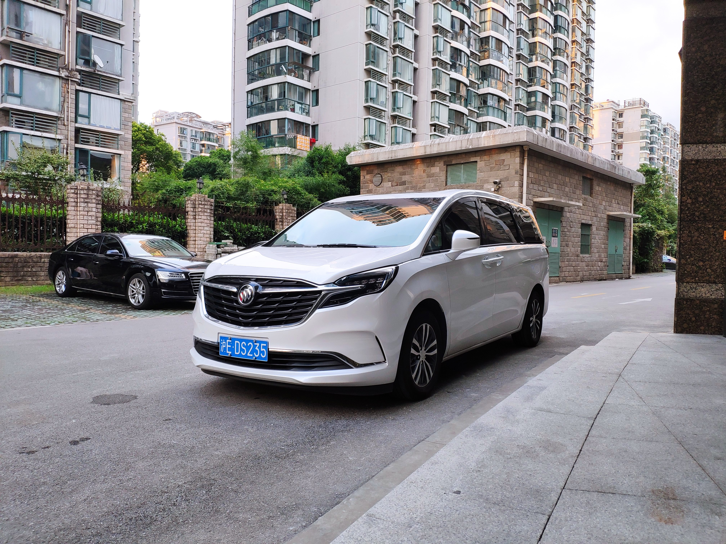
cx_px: 363
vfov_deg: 63.4
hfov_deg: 79.0
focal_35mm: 21
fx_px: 440
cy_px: 272
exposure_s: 1/100
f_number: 1.8
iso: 147
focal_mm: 4.22
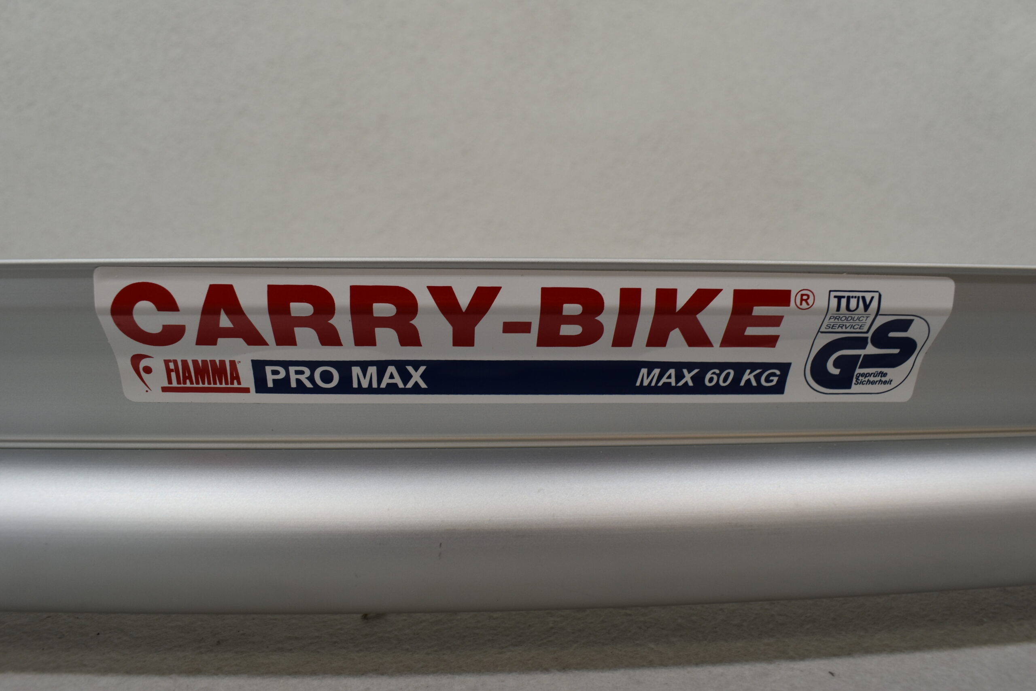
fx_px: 777
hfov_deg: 67.4
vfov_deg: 47.9
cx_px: 518
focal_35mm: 27
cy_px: 346
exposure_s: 1/60
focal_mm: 18
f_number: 8
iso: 360
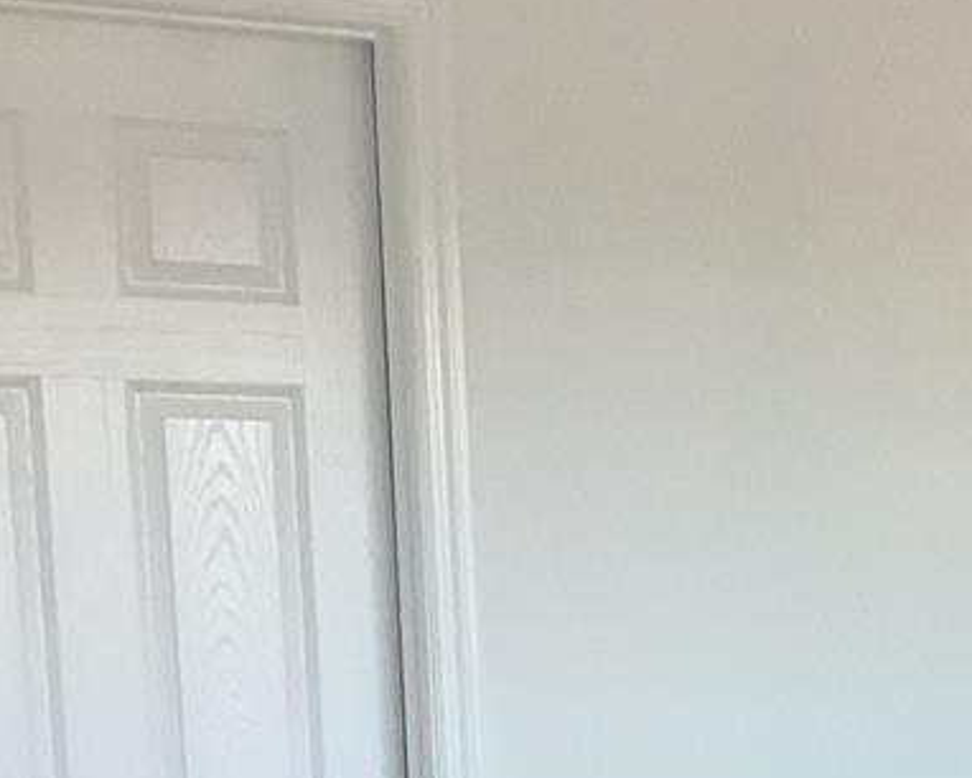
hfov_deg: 19.3
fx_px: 2734
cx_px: 1061
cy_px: 1101
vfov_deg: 15.2
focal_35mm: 95
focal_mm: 3.3
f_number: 2.4
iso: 100
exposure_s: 1/60
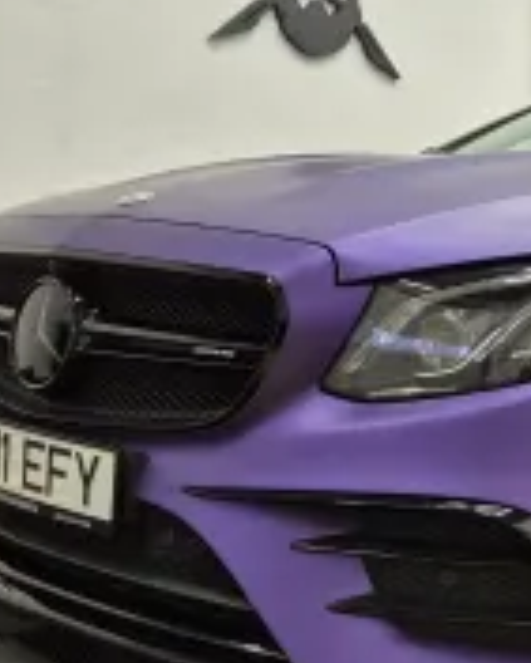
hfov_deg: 30.7
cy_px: 433
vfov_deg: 39.9
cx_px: 516
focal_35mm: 46
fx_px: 903
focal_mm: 5.4
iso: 160
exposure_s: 1/100
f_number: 1.8
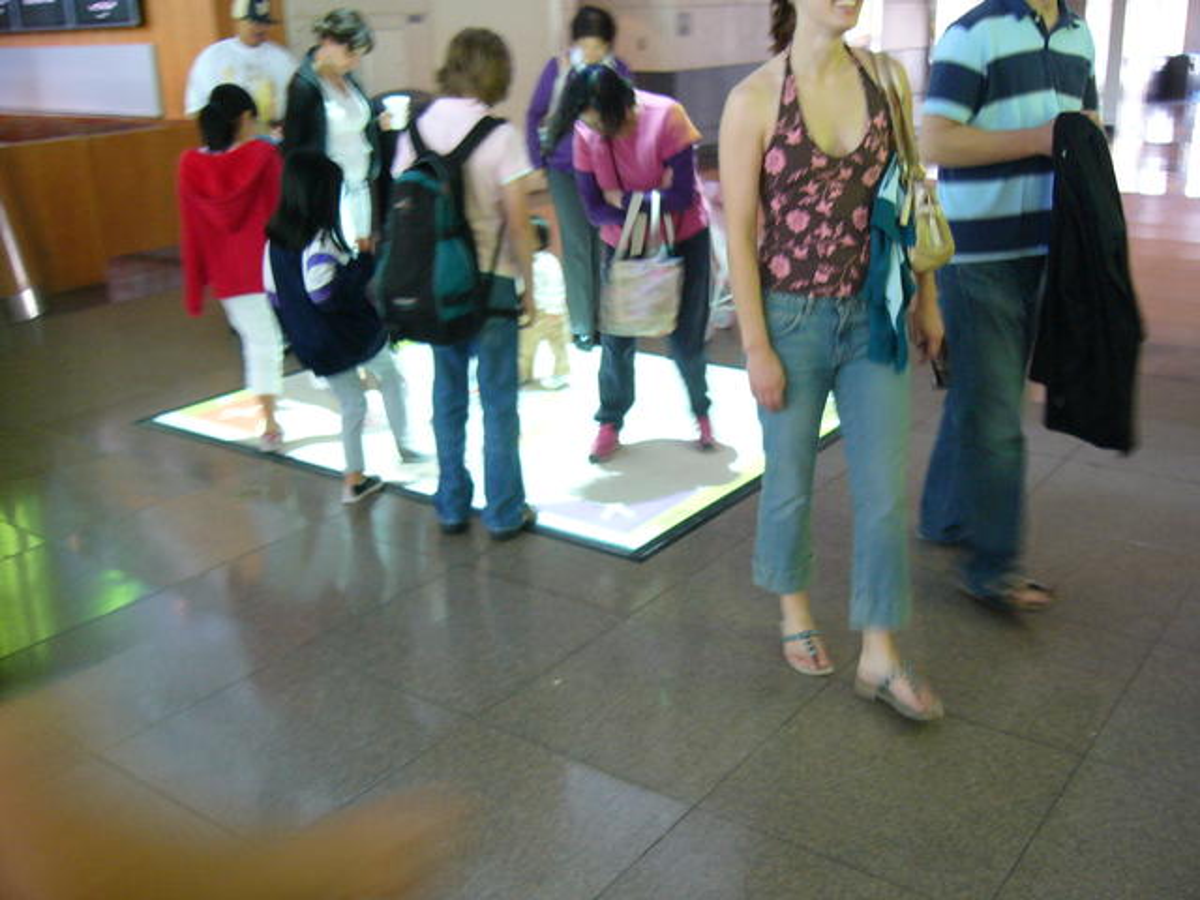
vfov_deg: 40.7
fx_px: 1213
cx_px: 600
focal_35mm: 35
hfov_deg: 52.6
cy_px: 450
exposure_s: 1/8
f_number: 2.8
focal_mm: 5.8
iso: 200
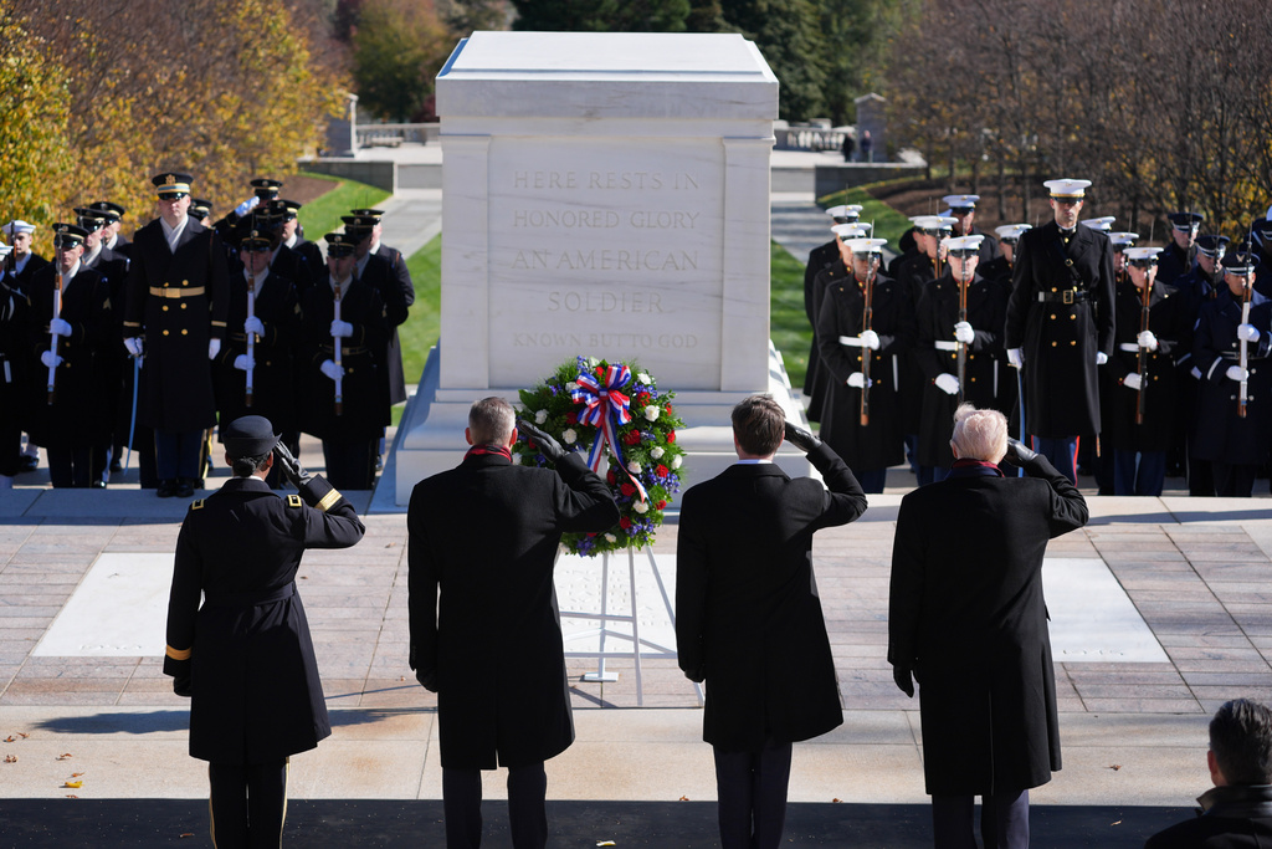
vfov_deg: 13.7
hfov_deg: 20.4
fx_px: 3534
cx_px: 636
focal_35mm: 100
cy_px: 424
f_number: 4.5
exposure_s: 1/2000
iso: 250
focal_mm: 100
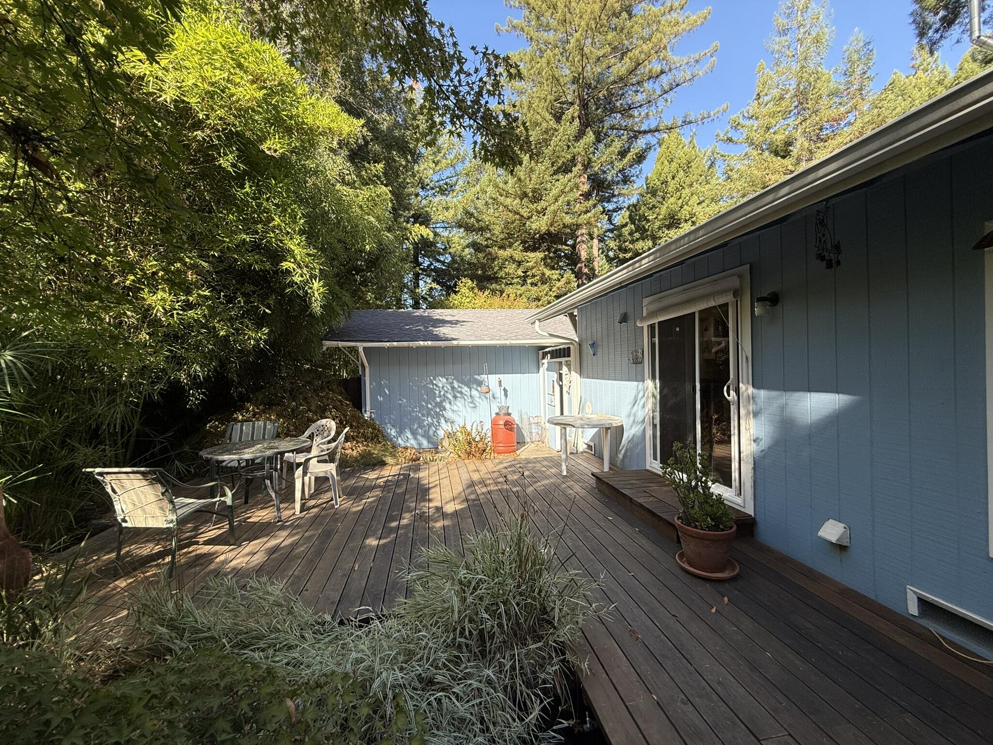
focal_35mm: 14
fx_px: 402
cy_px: 372
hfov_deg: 102.1
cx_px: 496
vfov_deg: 85.7
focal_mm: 2.22
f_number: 2.2
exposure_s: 1/400
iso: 50
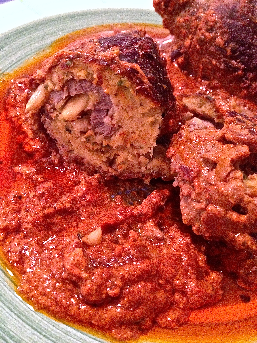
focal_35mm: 35
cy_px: 172
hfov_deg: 40.7
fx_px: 346
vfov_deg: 52.6
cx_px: 128
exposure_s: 1/15
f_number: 2.4
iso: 640
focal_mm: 4.28
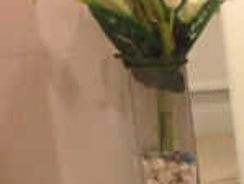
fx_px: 995
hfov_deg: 12.9
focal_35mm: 141
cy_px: 258
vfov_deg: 10.3
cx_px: 413
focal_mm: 4.28
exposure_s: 1/20
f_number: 2.4
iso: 160
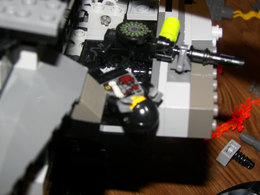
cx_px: 130
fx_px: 548
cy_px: 98
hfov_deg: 26.7
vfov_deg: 20.2
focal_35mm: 73
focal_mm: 12
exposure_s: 1/40
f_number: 2.8
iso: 100
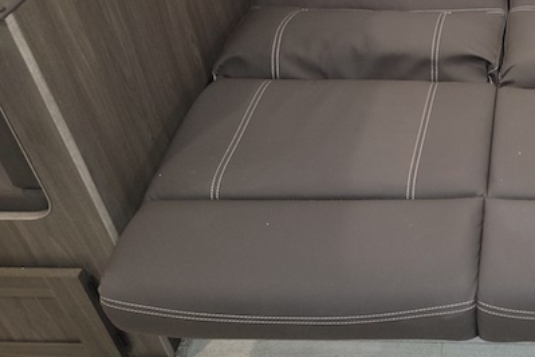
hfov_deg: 35.9
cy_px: 75
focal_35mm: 50
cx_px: 528
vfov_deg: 26.5
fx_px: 743
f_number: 1.8
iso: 125
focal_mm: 6.7
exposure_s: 1/13.4
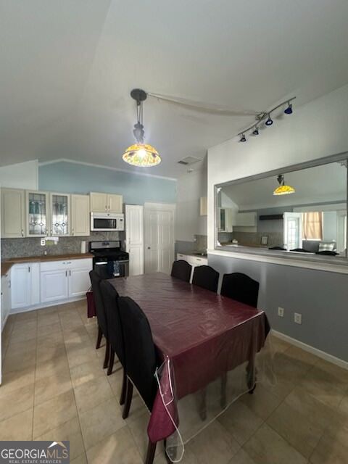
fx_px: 188
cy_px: 232
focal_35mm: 14
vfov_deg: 102.1
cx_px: 174
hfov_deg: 85.7
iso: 500
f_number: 2.2
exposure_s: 1/60
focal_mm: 2.22
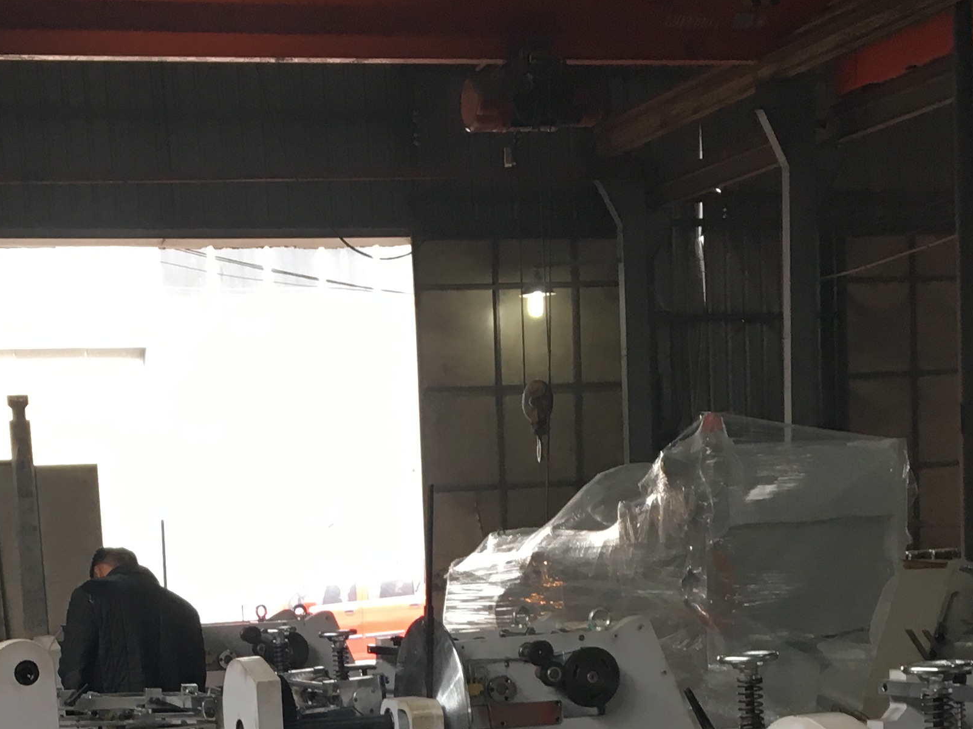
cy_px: 842
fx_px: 2052
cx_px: 324
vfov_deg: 19.2
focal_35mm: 73
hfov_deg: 26.5
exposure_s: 1/33
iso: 40
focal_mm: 4.15
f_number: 2.2
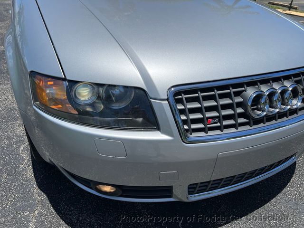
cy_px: 114
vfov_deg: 53.1
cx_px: 152
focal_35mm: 26
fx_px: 228
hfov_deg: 67.3
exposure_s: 1/9434
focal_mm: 5.7
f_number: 1.5
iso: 50
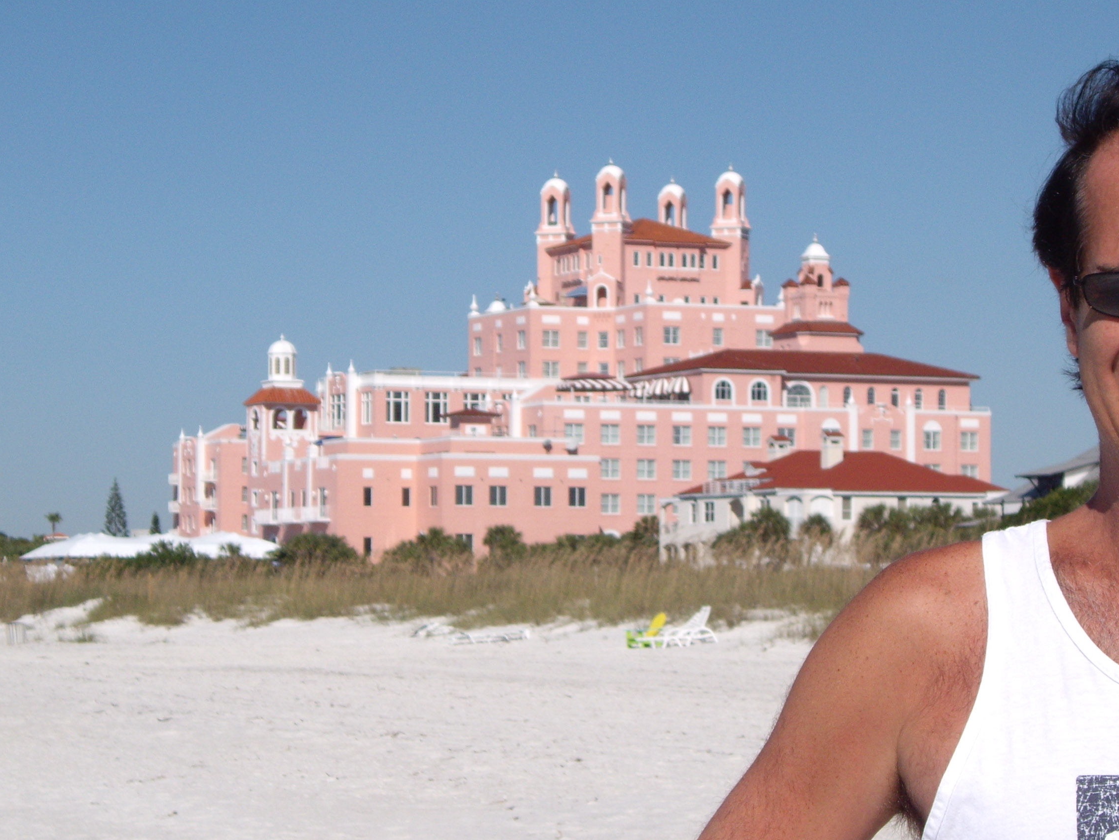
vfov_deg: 11.8
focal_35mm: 126
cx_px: 648
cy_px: 467
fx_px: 4074
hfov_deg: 15.6
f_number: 12
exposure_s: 1/250
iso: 100
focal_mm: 16.3
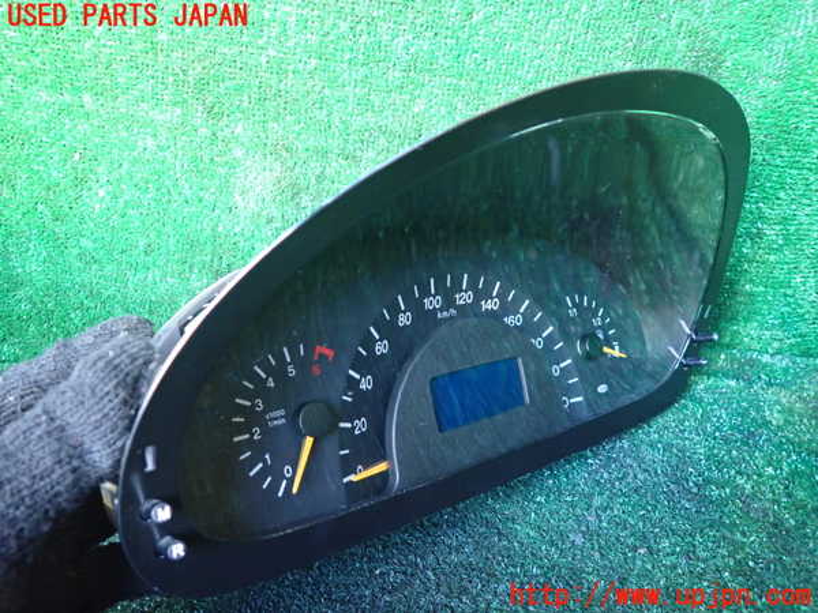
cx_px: 409
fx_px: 591
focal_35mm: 25
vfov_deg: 54.9
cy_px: 306
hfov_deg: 69.4
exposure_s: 1/30
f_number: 2
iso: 640
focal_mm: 4.5
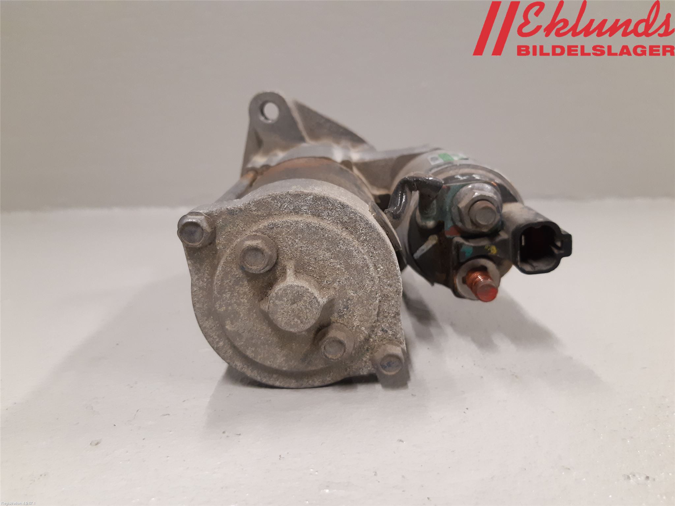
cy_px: 253
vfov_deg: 53.1
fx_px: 507
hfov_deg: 67.3
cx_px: 338
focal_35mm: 26
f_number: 1.7
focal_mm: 3.93
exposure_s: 1/50
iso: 200
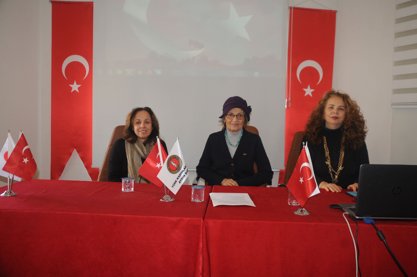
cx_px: 208
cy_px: 138
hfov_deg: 57.3
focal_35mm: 33
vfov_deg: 39.9
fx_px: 382
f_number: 4.5
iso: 500
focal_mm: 22
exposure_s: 1/60
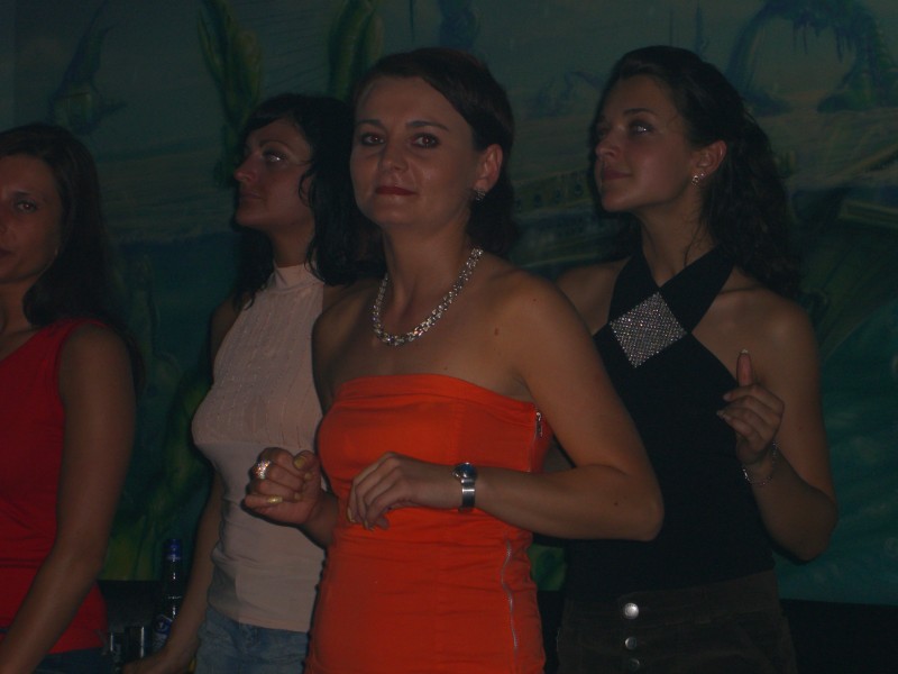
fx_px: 2957
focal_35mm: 114
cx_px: 449
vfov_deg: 13.0
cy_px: 337
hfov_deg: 17.3
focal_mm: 23.7
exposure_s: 1/60
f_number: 5.1
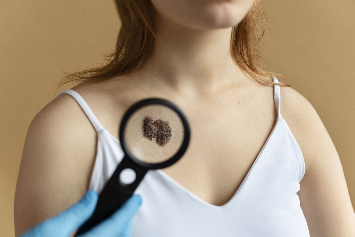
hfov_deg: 41.1
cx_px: 178
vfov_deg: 28.1
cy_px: 118
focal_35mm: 48
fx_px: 473
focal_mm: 48
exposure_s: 1/250
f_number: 2.8
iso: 640
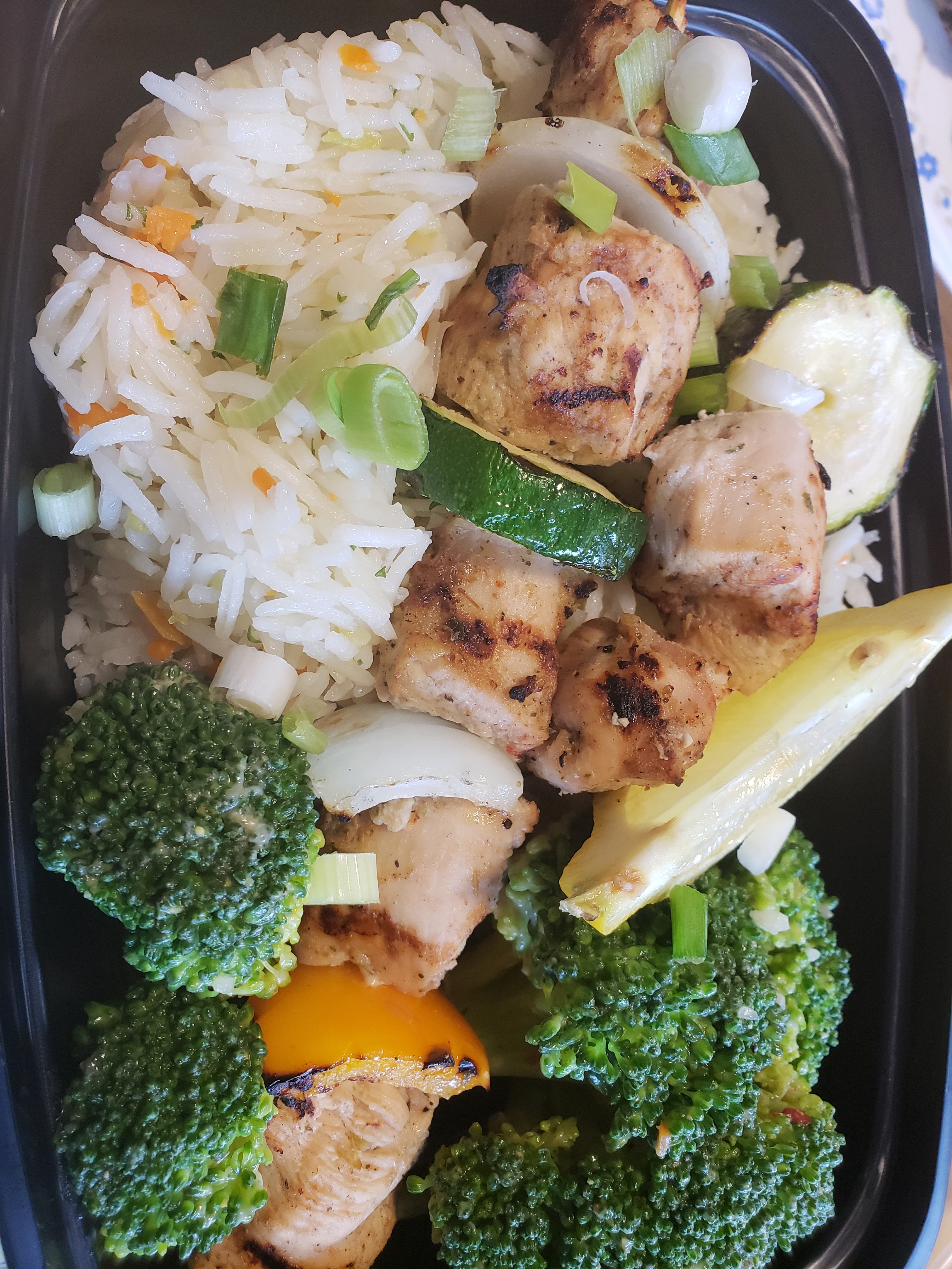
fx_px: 953
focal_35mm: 26
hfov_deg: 53.1
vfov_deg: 67.3
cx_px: 476
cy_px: 634
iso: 200
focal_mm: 4.3
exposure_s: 1/60
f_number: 2.4
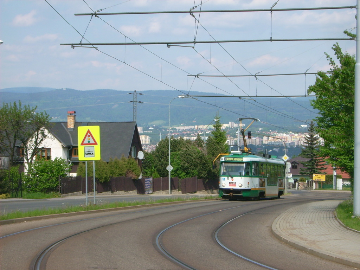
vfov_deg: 15.9
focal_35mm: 93
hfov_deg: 21.1
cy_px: 135
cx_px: 180
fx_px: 967
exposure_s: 1/148
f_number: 9.5
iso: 50
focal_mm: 15.53
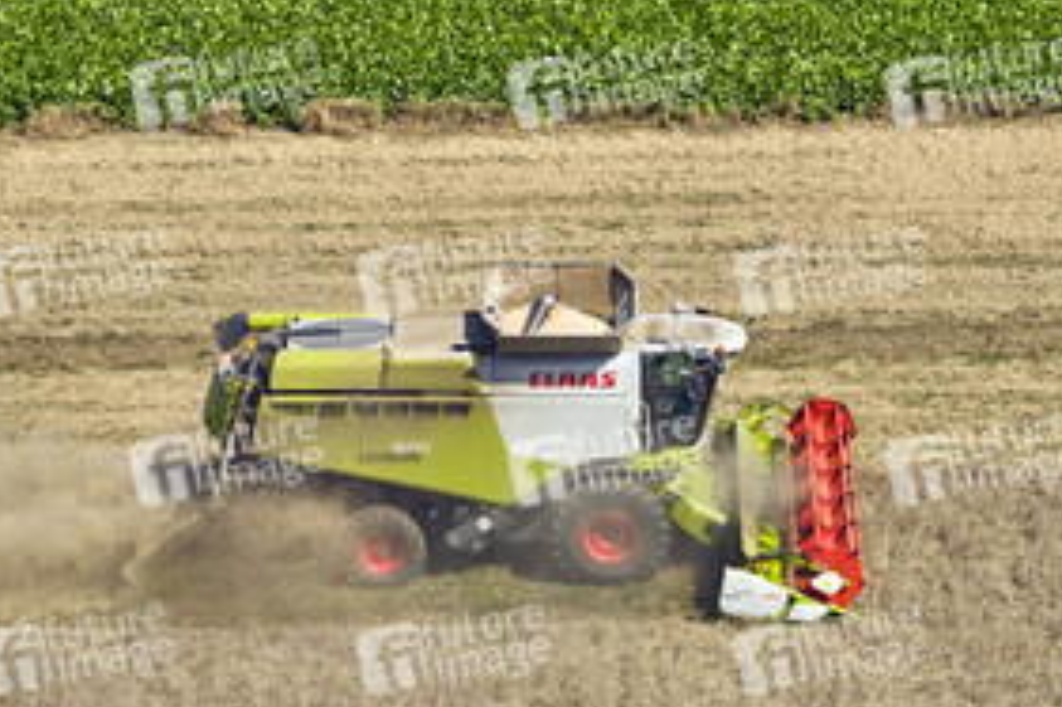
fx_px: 7960
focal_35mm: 270
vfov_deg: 5.1
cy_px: 367
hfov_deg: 7.6
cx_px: 505
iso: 100
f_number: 2.8
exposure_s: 1/60
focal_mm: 40
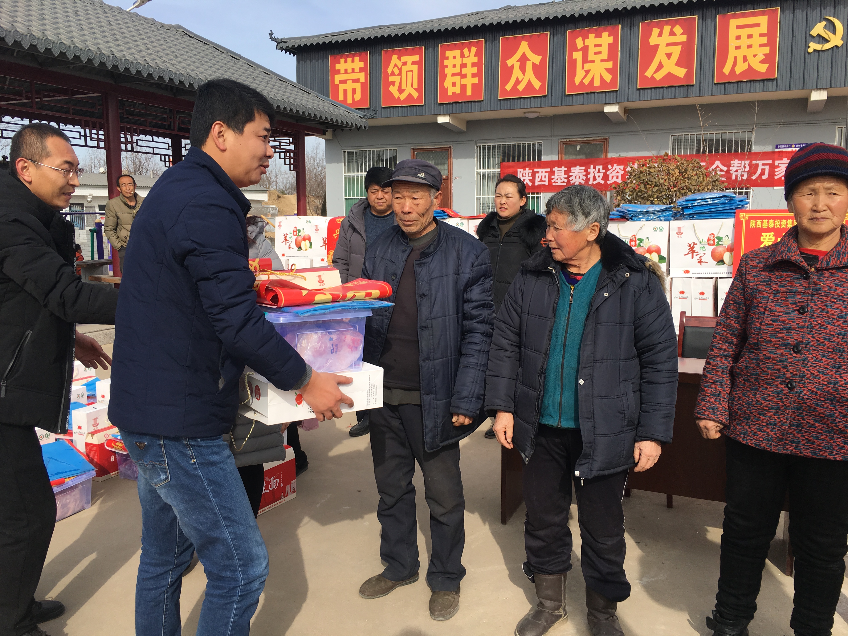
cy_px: 318
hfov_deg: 61.7
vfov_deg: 48.2
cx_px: 424
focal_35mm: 29
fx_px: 710
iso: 25
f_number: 2.2
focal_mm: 4.15
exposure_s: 1/1083
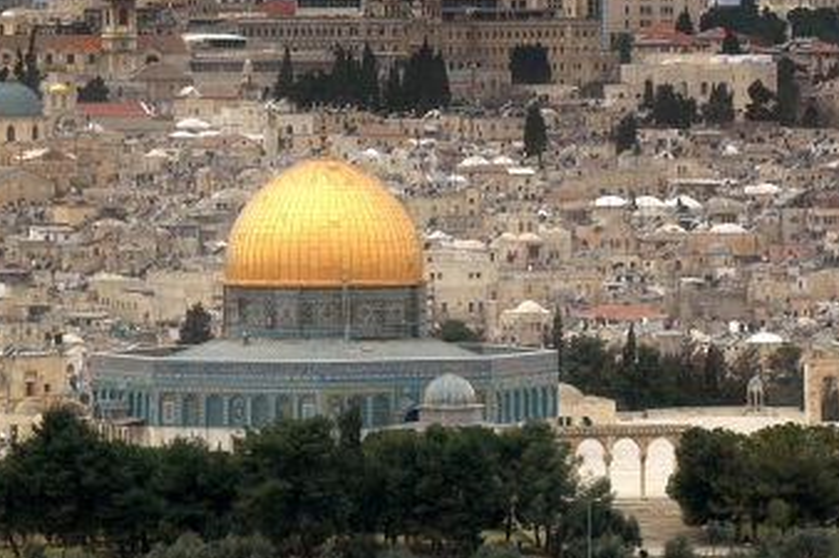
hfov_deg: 7.5
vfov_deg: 5.0
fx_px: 6359
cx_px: 489
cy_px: 236
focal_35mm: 273
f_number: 6.3
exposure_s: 1/640
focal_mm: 112
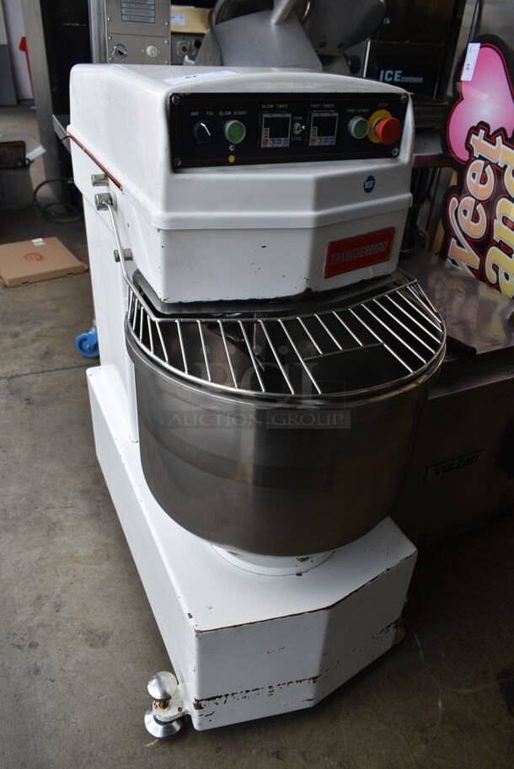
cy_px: 384
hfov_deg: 48.0
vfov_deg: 67.3
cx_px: 257
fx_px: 577
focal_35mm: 27
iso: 100
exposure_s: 1/125
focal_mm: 18
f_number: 6.3
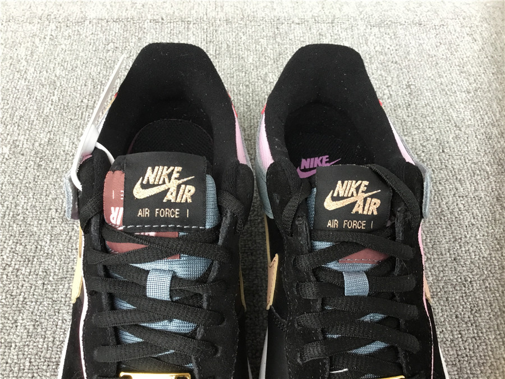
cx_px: 252
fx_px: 452
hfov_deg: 58.4
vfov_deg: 45.4
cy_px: 190
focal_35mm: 31
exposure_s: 1/33
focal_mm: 3.3
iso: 50
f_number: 2.4
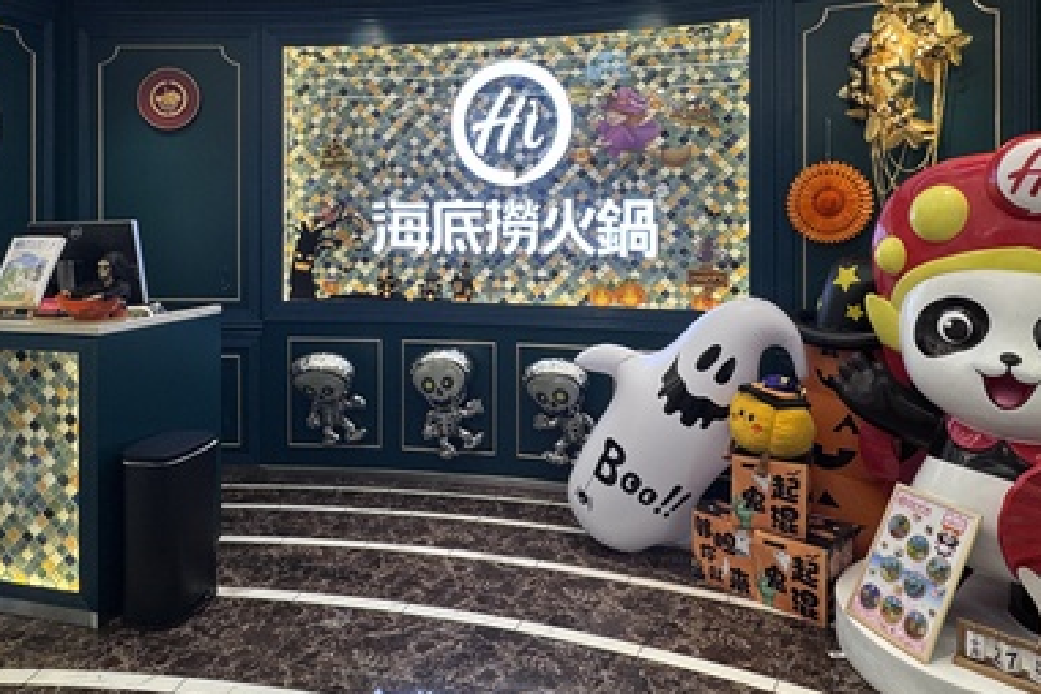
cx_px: 537
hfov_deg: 67.4
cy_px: 221
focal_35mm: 27
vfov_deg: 47.0
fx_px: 781
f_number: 2.2
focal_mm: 2.22
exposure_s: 1/100
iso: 125
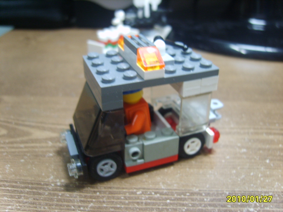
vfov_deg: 40.7
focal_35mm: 35
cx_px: 142
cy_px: 106
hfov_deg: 52.6
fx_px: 286
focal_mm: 7.4
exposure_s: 1/20
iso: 123
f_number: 2.8
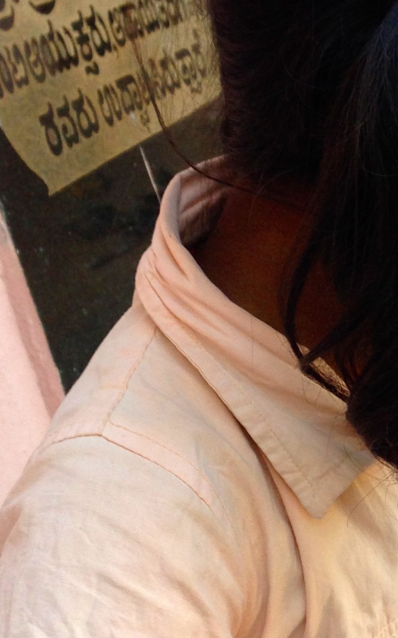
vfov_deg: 23.0
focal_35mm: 90
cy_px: 404
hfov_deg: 14.1
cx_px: 473
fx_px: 1562
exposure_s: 1/120
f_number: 2.4
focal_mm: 4.12
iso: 80
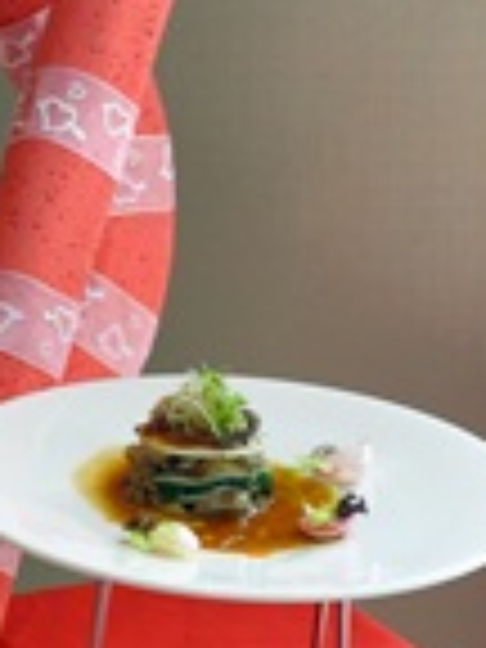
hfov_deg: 8.0
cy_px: 508
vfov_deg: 10.8
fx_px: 3407
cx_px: -212
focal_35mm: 182
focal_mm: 28
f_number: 4
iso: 400
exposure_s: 1/100
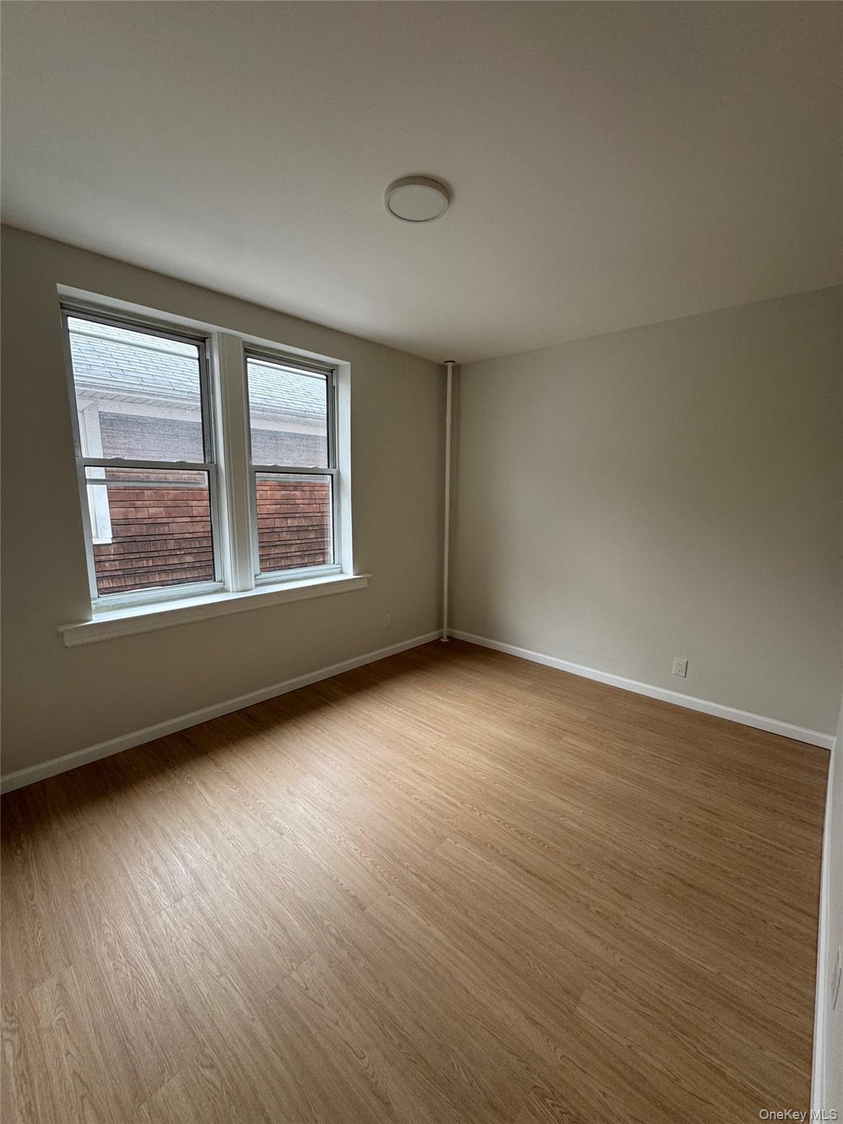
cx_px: 422
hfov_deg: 85.7
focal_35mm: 14
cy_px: 562
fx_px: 455
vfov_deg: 102.1
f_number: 2.2
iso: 160
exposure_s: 1/99
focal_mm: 2.22
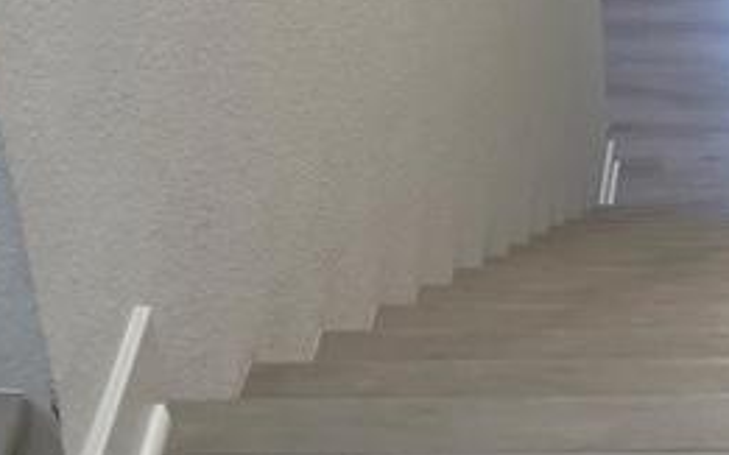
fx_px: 2145
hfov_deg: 18.5
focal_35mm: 108
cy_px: -198
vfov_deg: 11.7
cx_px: 810
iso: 80
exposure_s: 1/120
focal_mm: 5.1
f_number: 1.6
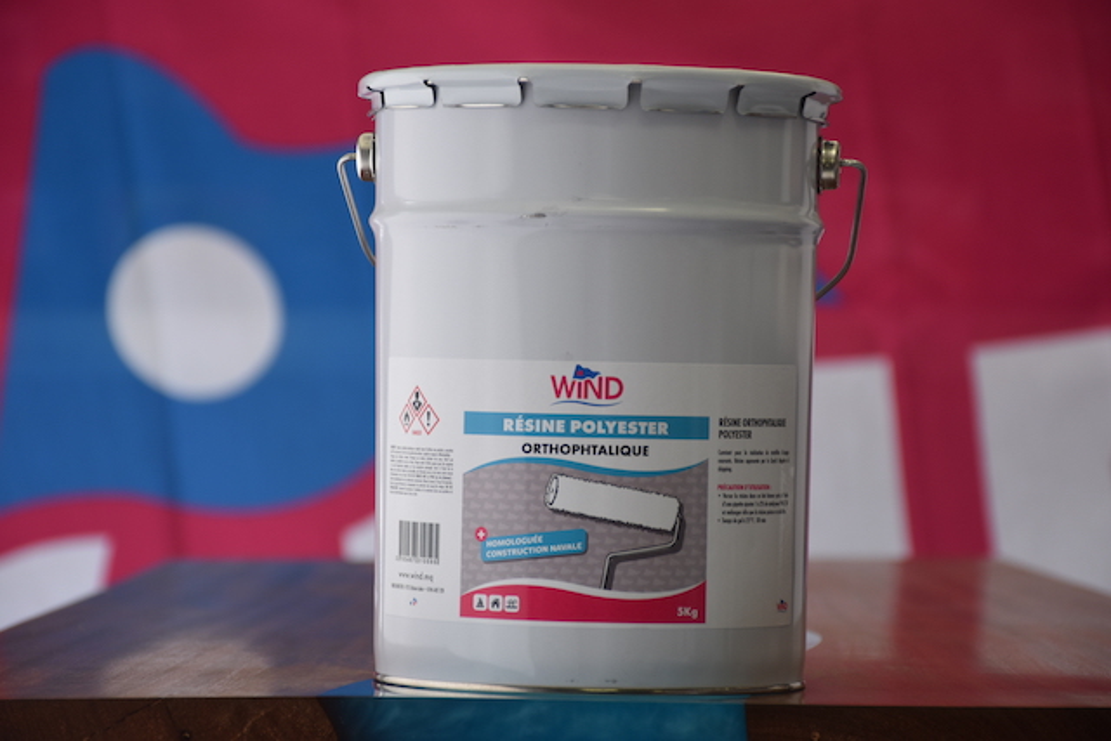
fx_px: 4398
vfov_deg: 9.6
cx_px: 556
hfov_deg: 14.4
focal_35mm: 142
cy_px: 370
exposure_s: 1/125
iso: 320
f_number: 5.6
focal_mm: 95
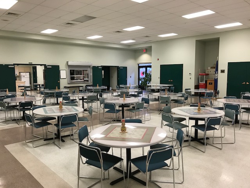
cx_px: 125
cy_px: 94
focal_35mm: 28
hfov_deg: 63.4
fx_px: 202
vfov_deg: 49.7
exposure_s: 1/30
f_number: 1.8
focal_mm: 3.99
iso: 40
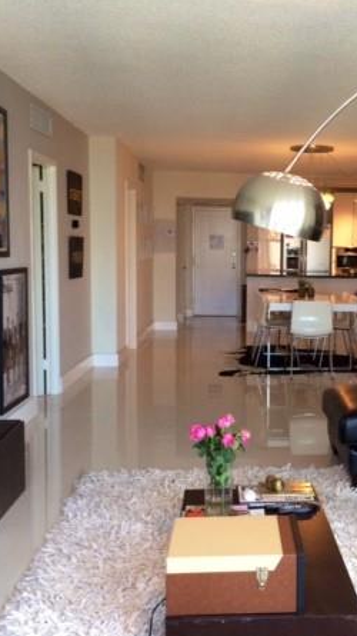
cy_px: 337
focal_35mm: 47
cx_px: 293
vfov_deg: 43.7
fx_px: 792
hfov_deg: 24.9
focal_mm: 4.12
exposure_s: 1/30
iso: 64
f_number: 2.2
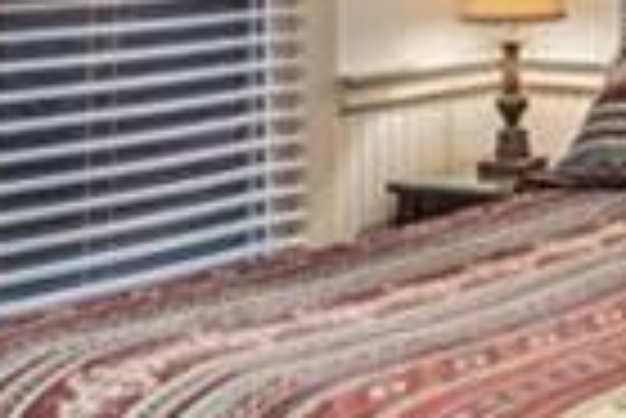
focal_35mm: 103
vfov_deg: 12.9
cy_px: -106
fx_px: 1793
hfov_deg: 16.8
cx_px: 1090
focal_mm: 14
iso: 320
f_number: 8
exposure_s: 1/8
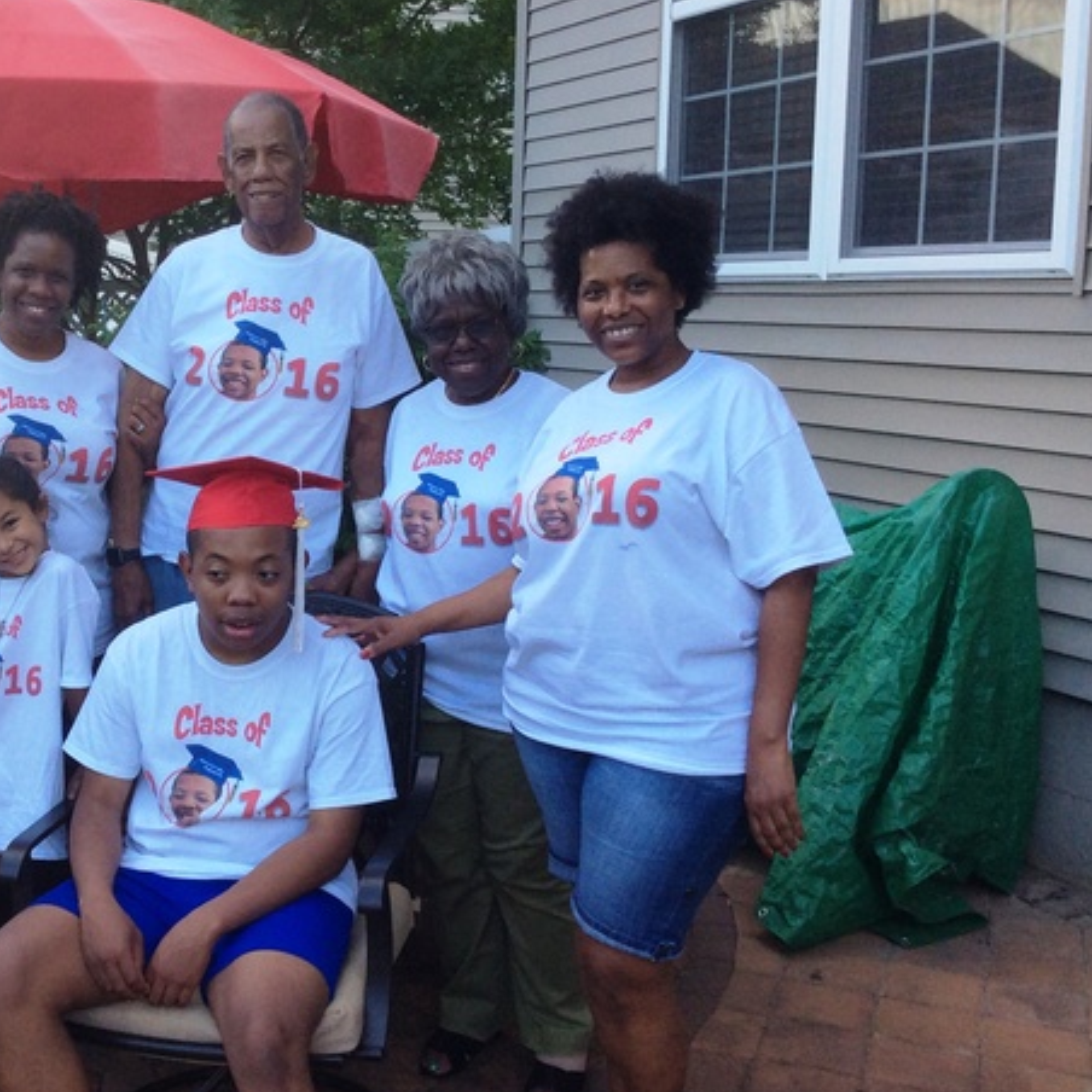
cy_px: 464
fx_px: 1606
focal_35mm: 45
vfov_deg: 37.5
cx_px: 280
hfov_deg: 36.7
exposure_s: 1/159
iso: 32
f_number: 2.4
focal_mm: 3.3
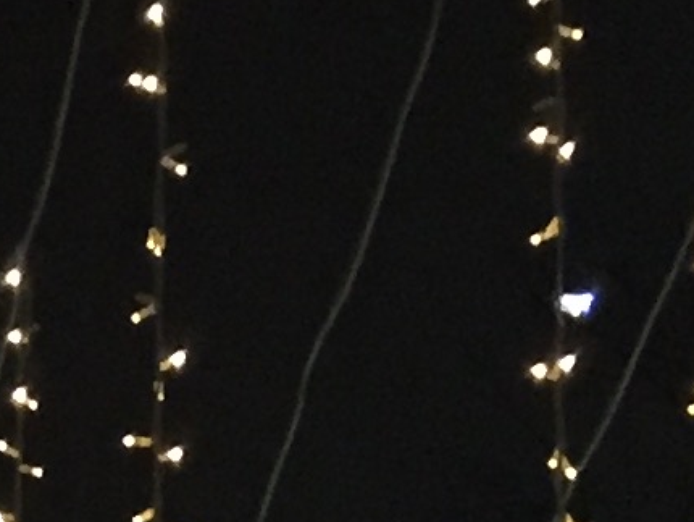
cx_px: -668
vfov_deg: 5.9
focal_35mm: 220
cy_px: 1918
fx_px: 4413
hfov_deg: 8.5
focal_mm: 4.15
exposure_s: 1/17
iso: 250
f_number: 2.2
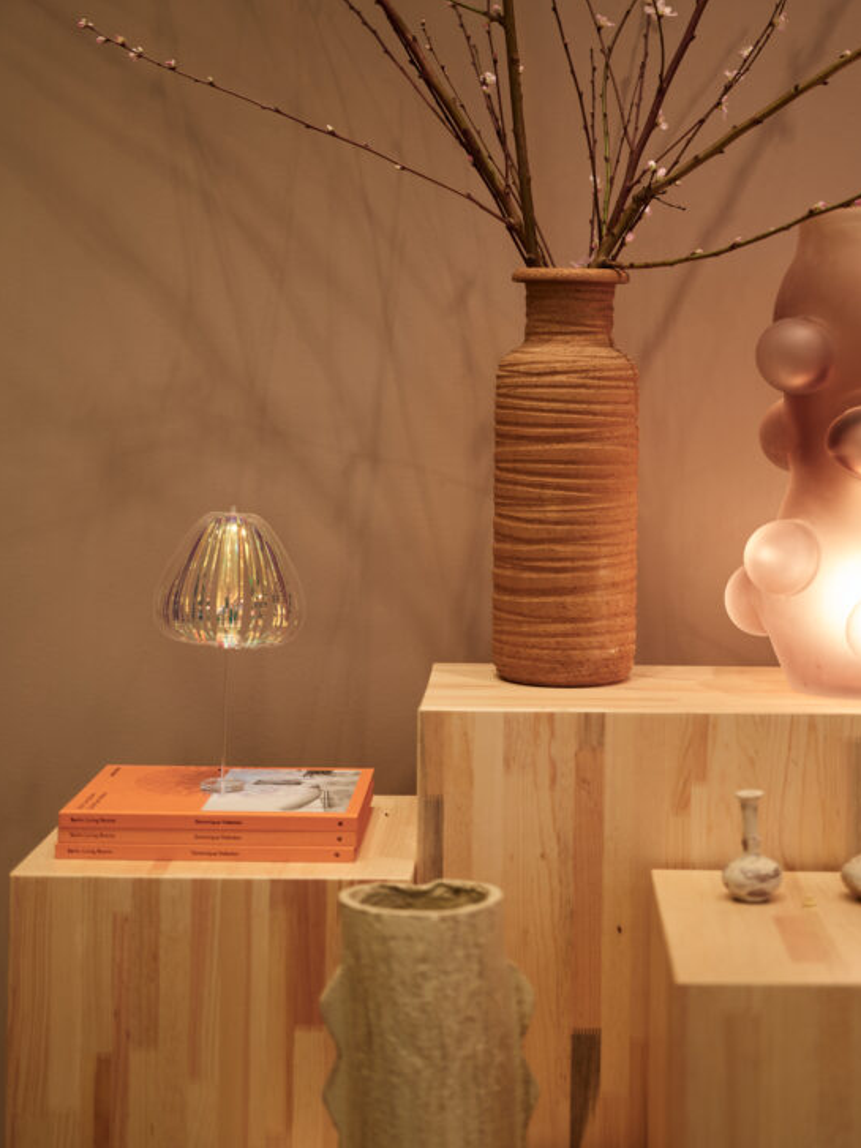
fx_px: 2057
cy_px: 365
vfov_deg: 30.9
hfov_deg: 23.6
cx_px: 564
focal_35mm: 62
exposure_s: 1/50
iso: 400
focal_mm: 55
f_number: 1.7
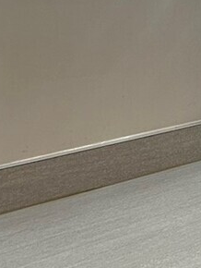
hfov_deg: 11.4
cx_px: 206
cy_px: 120
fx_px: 997
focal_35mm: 129
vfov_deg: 15.3
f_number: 1.5
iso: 100
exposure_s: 1/120
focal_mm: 5.7
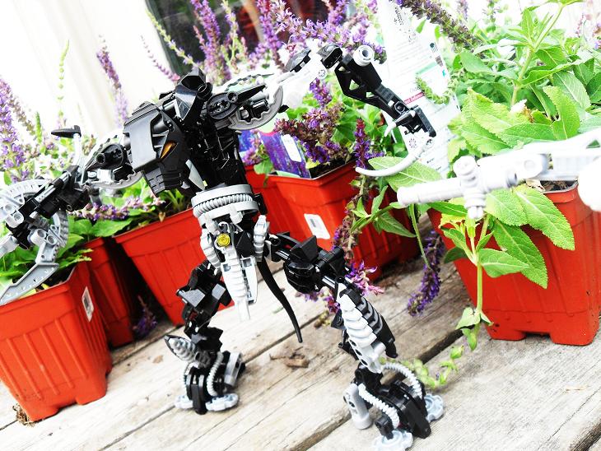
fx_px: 608
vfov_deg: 40.7
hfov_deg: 52.6
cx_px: 300
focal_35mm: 35
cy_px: 226
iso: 100
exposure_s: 1/125
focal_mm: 6.2
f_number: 2.8
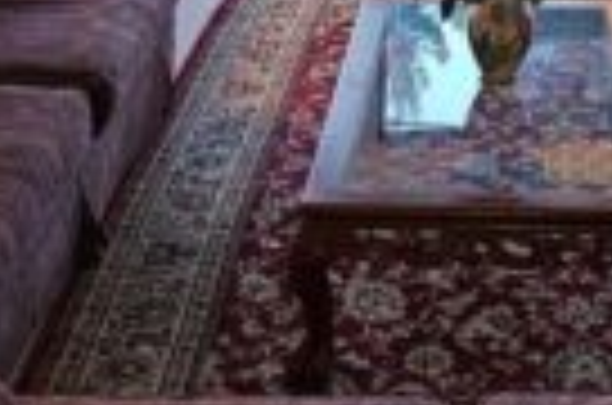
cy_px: -308
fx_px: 1594
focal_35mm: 94
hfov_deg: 21.1
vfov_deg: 13.2
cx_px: 590
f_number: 1.8
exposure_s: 1/40
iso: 125
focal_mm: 5.4
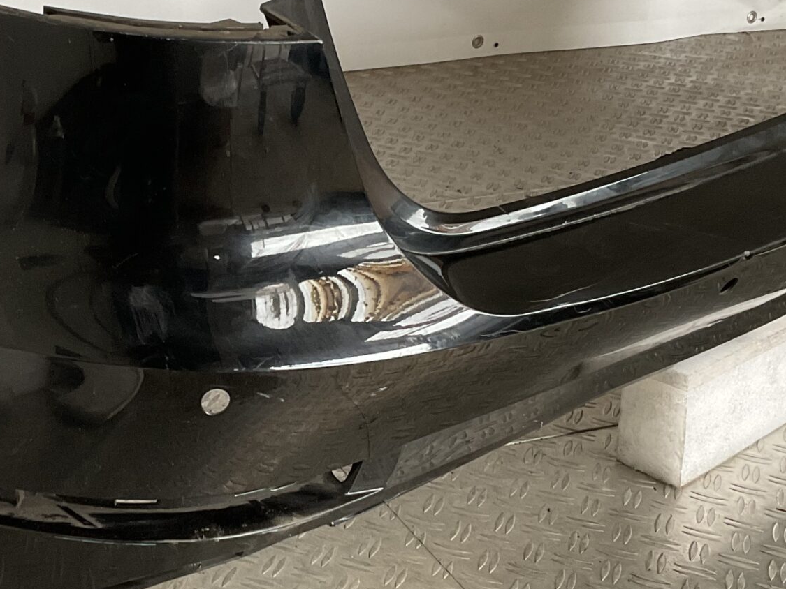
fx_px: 1499
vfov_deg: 22.2
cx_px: 241
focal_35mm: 66
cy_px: 246
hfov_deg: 29.1
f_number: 1.8
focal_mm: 3
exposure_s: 1/60
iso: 64
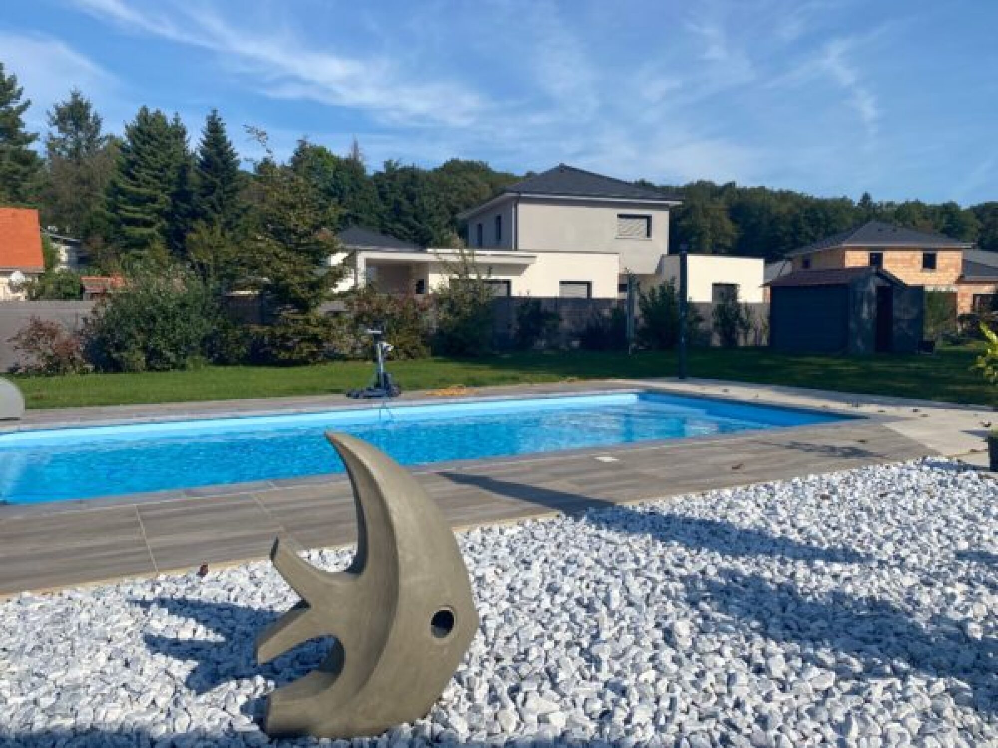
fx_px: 750
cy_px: 374
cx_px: 499
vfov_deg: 53.1
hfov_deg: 67.3
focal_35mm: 26
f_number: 1.8
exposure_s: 1/3846
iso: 32
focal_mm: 4.25
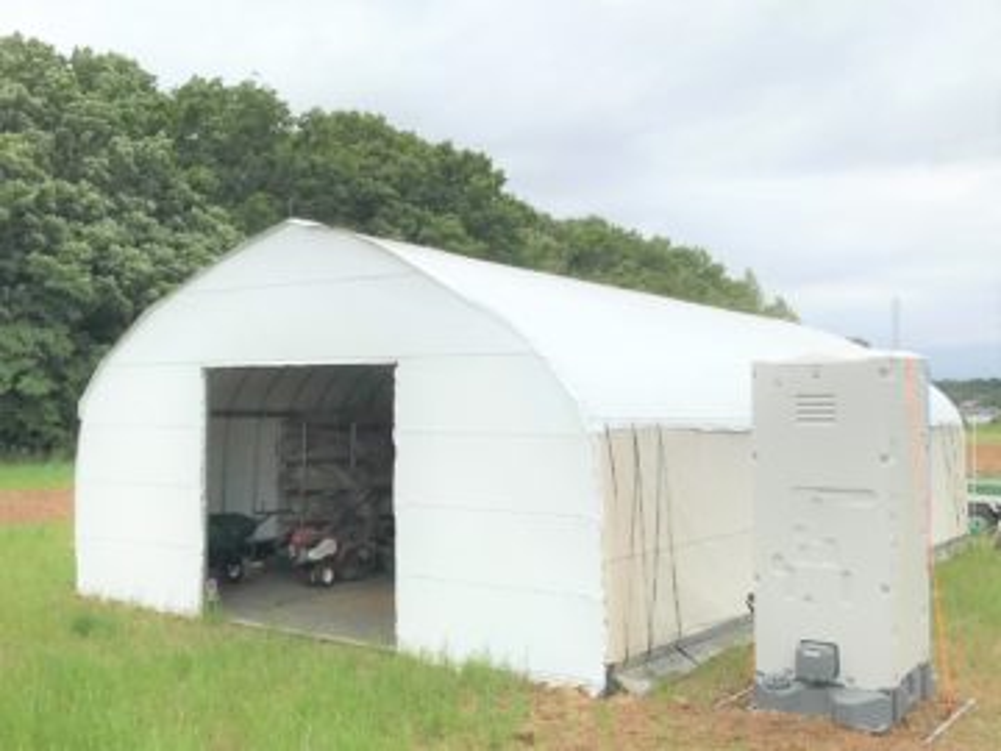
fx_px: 810
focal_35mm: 28
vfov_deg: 49.7
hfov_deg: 63.4
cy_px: 376
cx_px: 500
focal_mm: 3.99
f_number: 1.8
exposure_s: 1/3195
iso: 20
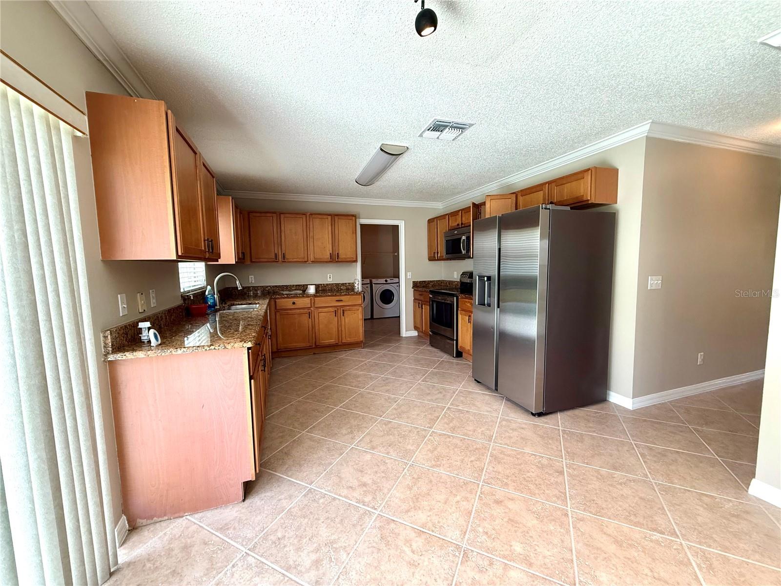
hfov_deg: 102.1
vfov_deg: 85.7
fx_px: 316
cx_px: 390
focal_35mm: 14
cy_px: 293
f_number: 2.2
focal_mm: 2.22
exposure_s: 1/120
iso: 320
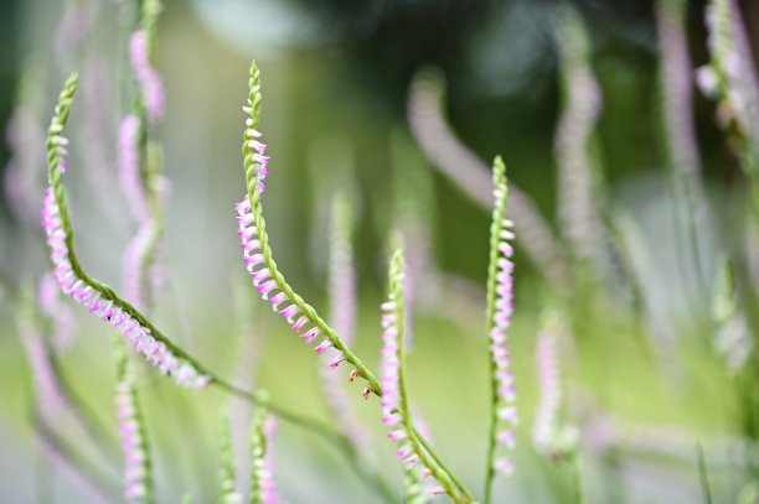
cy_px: 252
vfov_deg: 15.2
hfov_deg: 22.6
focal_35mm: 90
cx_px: 380
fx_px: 1896
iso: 1000
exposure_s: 1/320
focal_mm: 90
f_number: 3.3
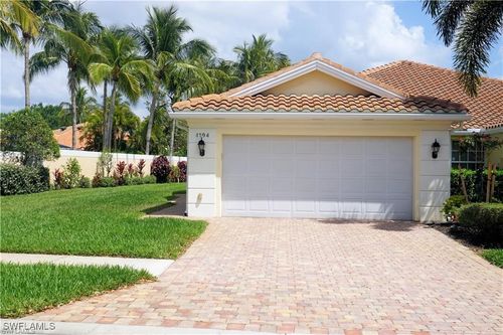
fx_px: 608
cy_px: 168
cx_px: 252
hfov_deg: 45.0
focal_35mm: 44
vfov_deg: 30.8
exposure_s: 1/200
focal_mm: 29
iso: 100
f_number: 11
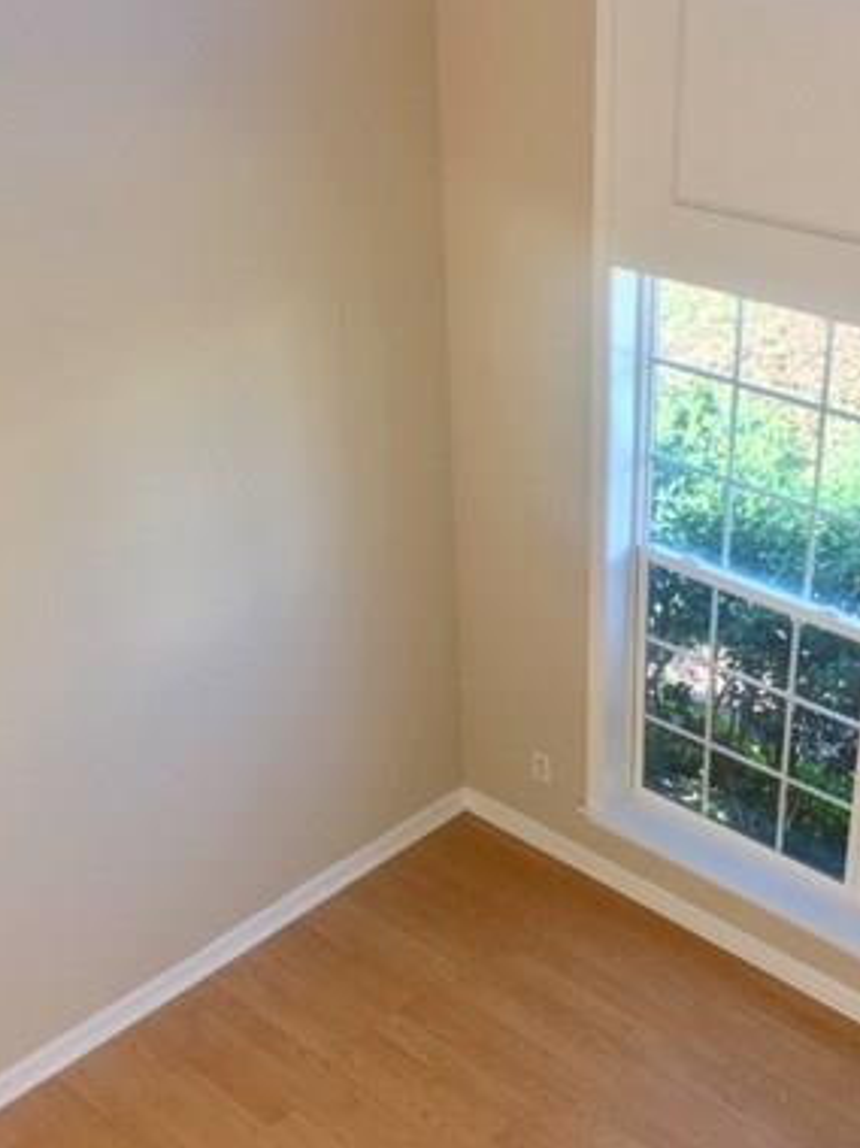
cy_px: 666
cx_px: 524
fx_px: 1624
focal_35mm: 49
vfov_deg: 38.8
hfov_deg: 29.6
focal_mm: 4.15
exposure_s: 1/40
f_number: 2.2
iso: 25
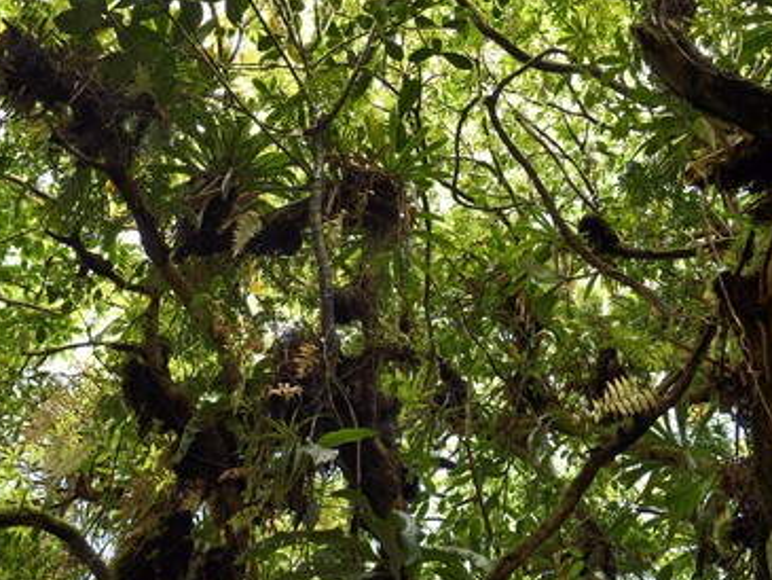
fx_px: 937
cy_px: 290
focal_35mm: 42
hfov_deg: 44.8
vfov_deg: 34.4
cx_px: 376
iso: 800
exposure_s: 1/60
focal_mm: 38
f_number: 11
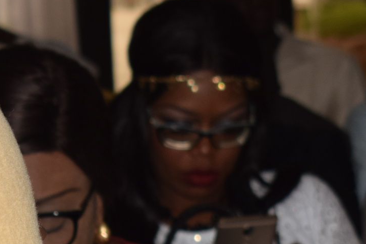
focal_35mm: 300
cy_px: 495
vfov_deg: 4.5
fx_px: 3049
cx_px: 83
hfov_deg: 6.9
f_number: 6.7
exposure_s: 1/125
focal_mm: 48
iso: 200
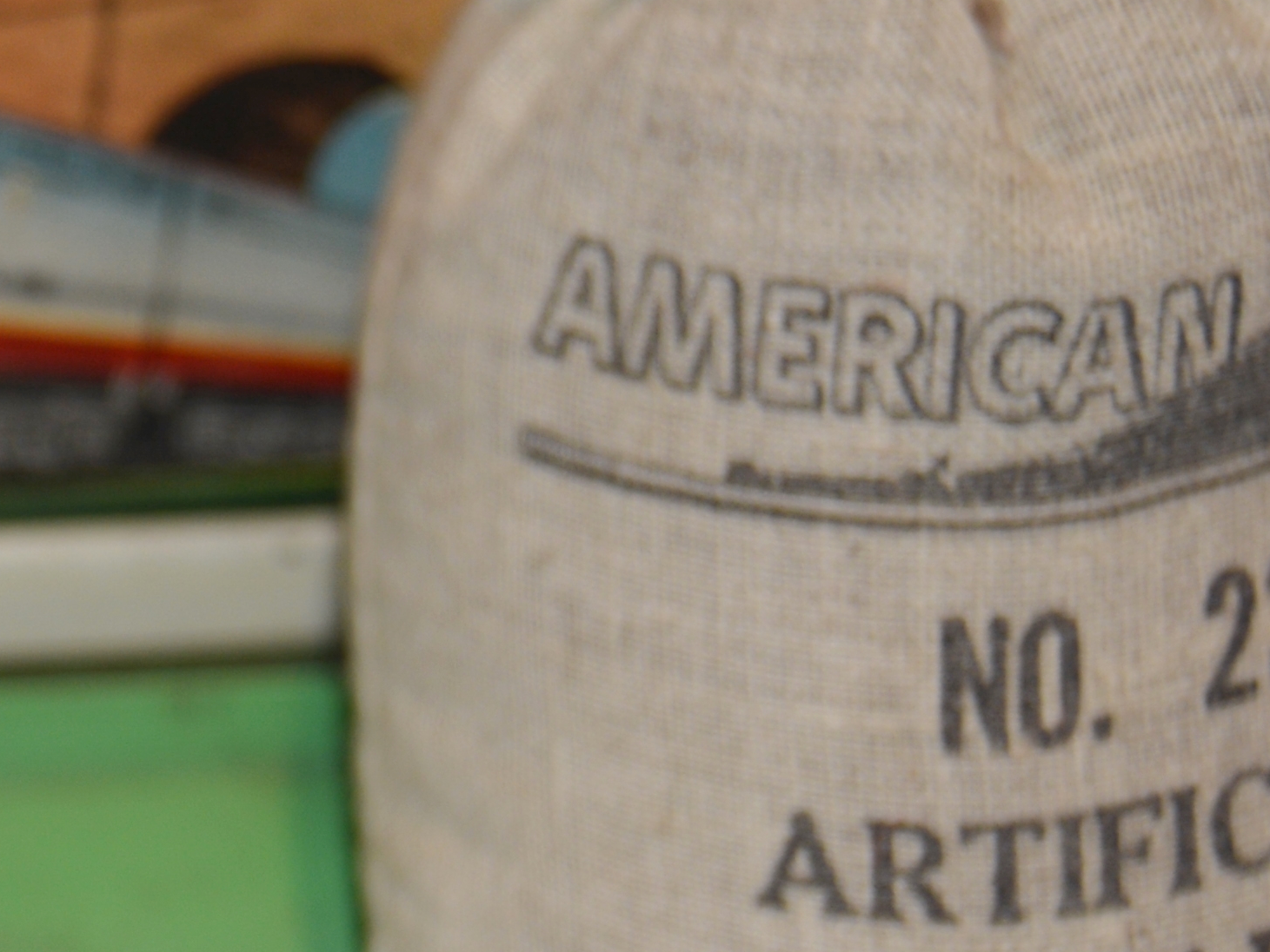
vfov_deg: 9.6
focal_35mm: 154
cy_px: 286
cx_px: -354
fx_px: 5650
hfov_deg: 12.5
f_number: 4
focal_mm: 26
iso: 100
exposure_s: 1/100
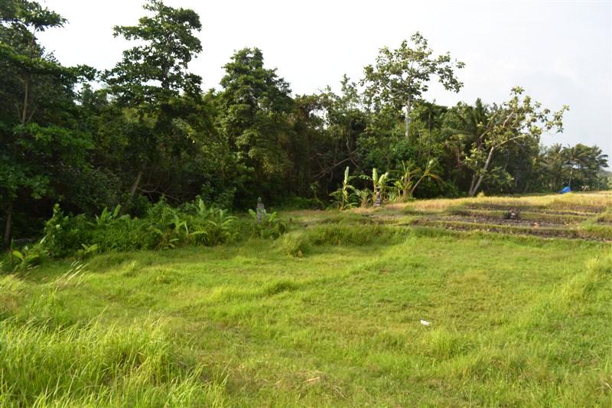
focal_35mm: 27
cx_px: 306
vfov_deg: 47.9
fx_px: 459
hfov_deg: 67.4
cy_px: 204
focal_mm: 18
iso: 100
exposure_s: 1/200
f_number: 6.3
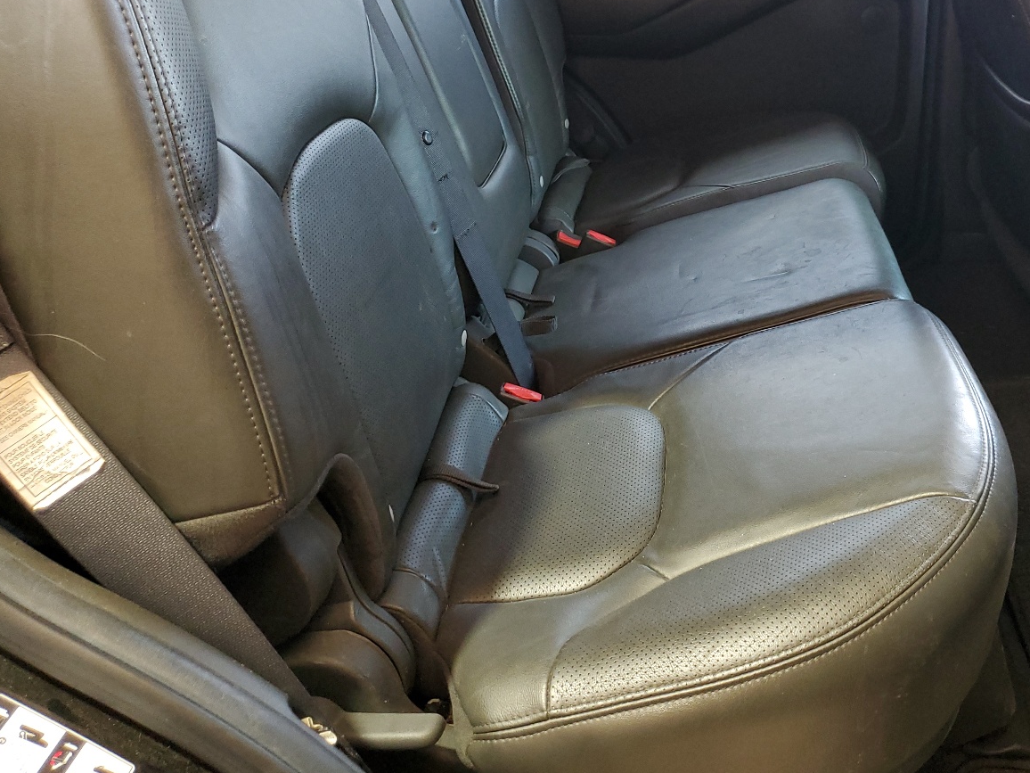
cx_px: 704
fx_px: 1071
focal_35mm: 36
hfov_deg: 50.2
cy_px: 247
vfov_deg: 39.1
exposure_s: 1/60.2
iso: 126
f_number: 1.5
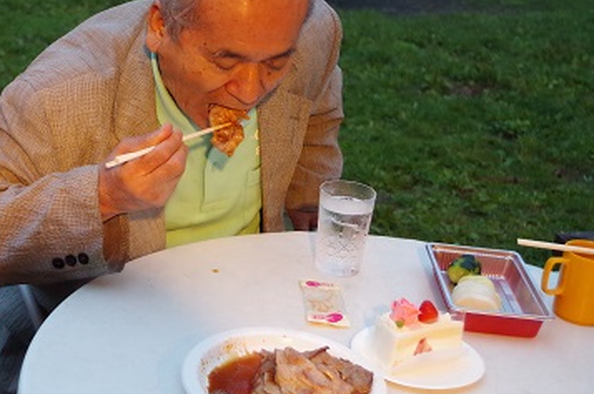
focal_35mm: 70
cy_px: 125
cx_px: 166
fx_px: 1153
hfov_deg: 28.6
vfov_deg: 19.3
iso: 1600
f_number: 4
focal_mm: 26.25
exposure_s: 1/60
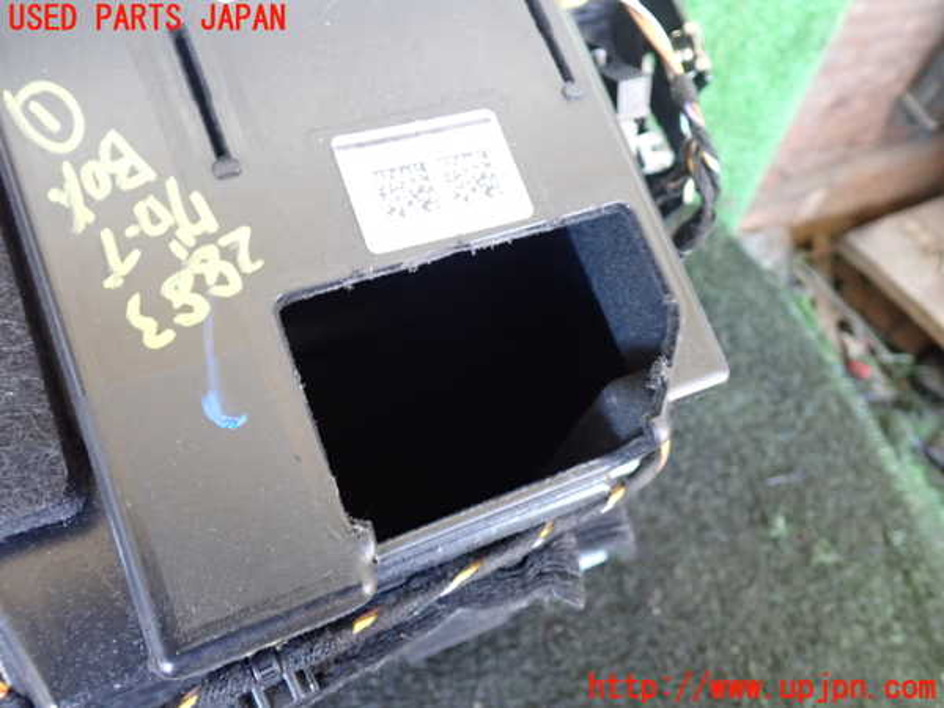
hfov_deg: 60.0
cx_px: 472
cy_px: 354
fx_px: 818
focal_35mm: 30
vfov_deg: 46.8
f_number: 2.3
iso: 640
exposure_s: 1/30
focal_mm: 5.4
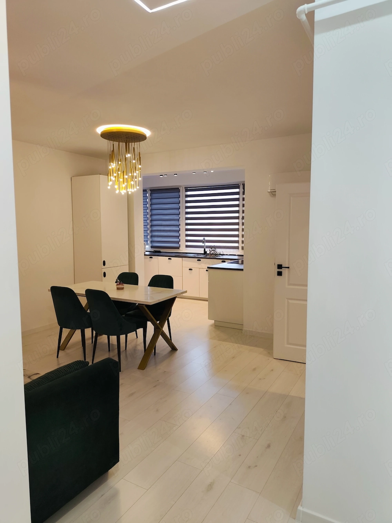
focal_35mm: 23
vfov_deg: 73.9
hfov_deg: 58.9
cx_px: 196
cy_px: 262
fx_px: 347
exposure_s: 1/100
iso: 500
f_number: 1.65
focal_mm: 6.19
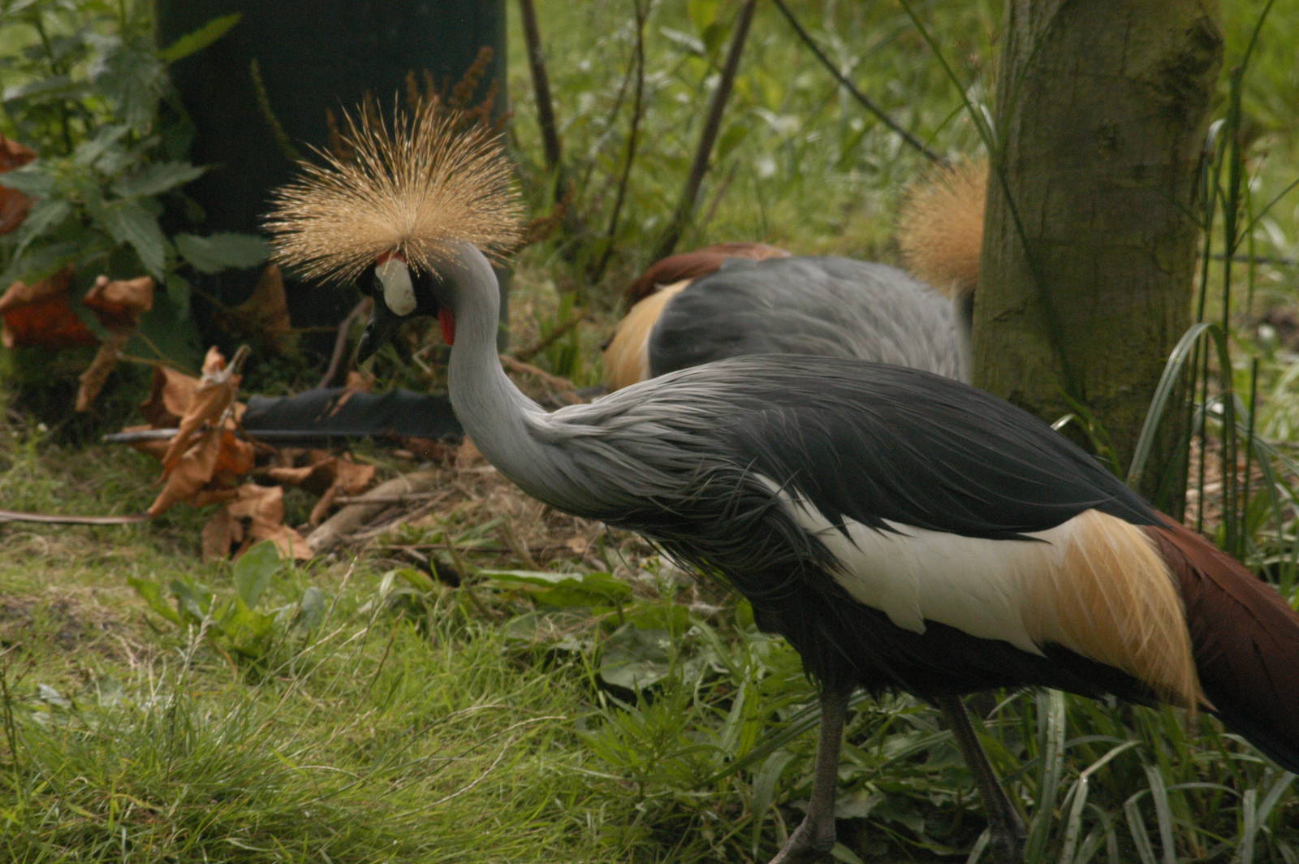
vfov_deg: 4.9
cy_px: 432
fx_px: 10005
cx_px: 650
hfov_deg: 7.4
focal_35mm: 278
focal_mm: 185
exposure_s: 1/1000
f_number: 8
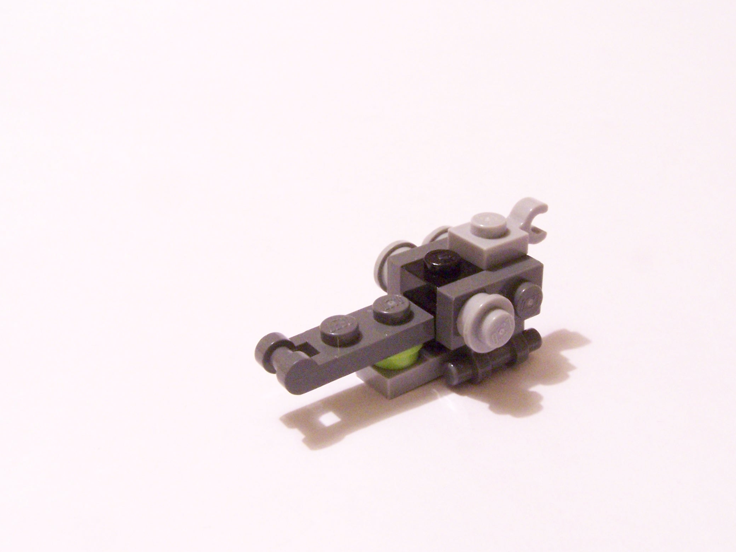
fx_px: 999
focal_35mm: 47
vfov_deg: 30.9
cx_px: 410
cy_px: 272
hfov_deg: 40.4
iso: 400
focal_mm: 6.3
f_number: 8
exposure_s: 1/2
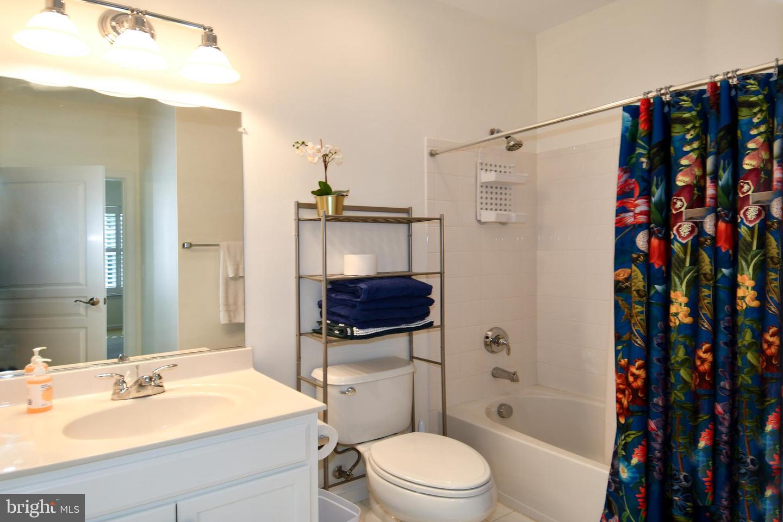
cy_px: 261
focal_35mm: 18
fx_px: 391
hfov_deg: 90.0
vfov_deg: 67.4
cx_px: 392
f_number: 4
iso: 220
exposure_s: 1/60
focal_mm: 12
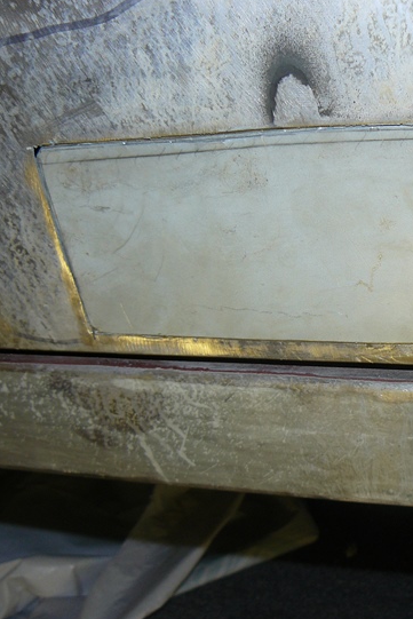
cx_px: 309
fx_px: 877
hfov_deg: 26.2
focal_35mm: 51
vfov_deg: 38.9
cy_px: 311
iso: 100
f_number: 2.8
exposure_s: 1/25
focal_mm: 6
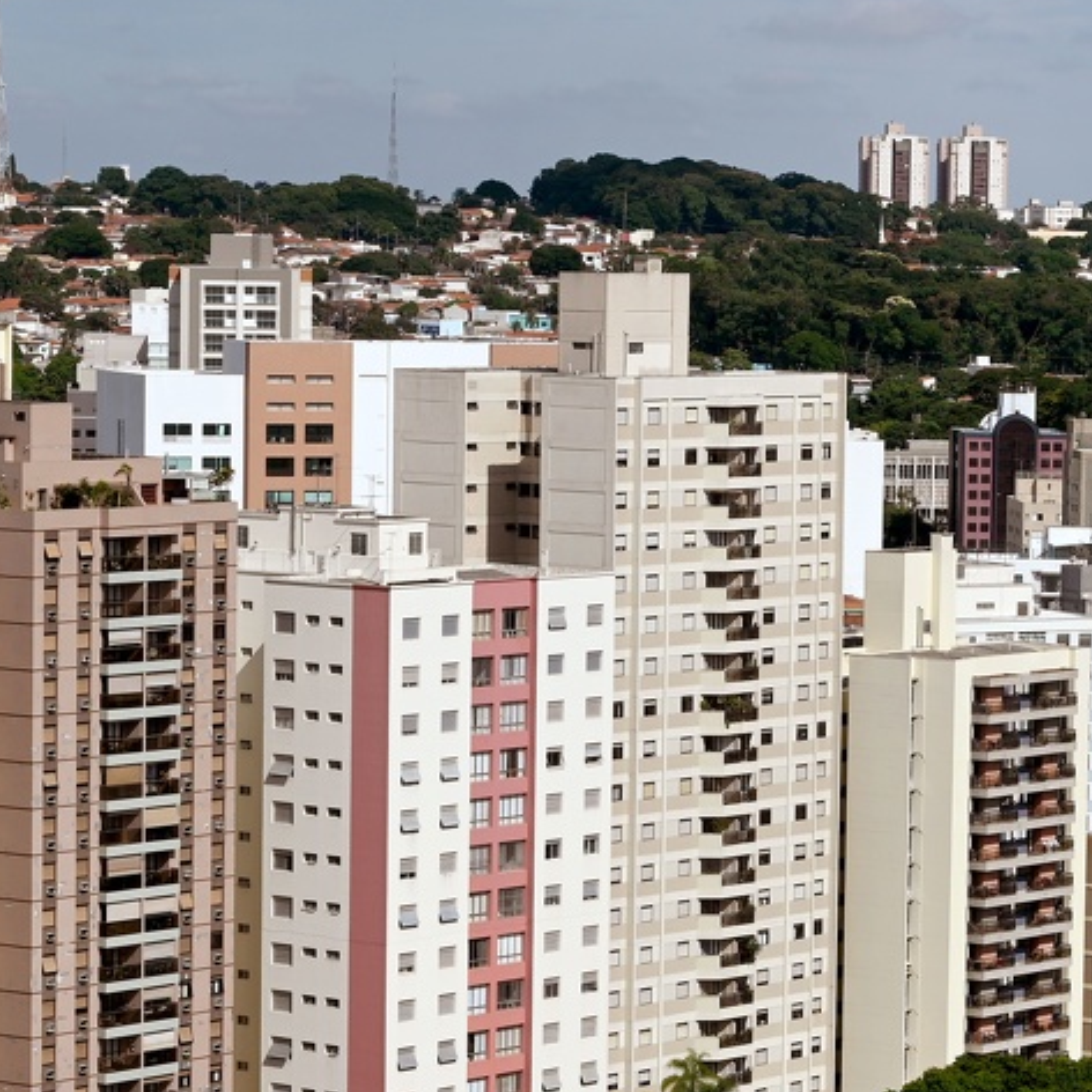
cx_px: 953
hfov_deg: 11.3
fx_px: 5496
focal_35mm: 154
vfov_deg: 11.3
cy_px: 726
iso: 200
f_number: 14
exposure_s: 1/400
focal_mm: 70
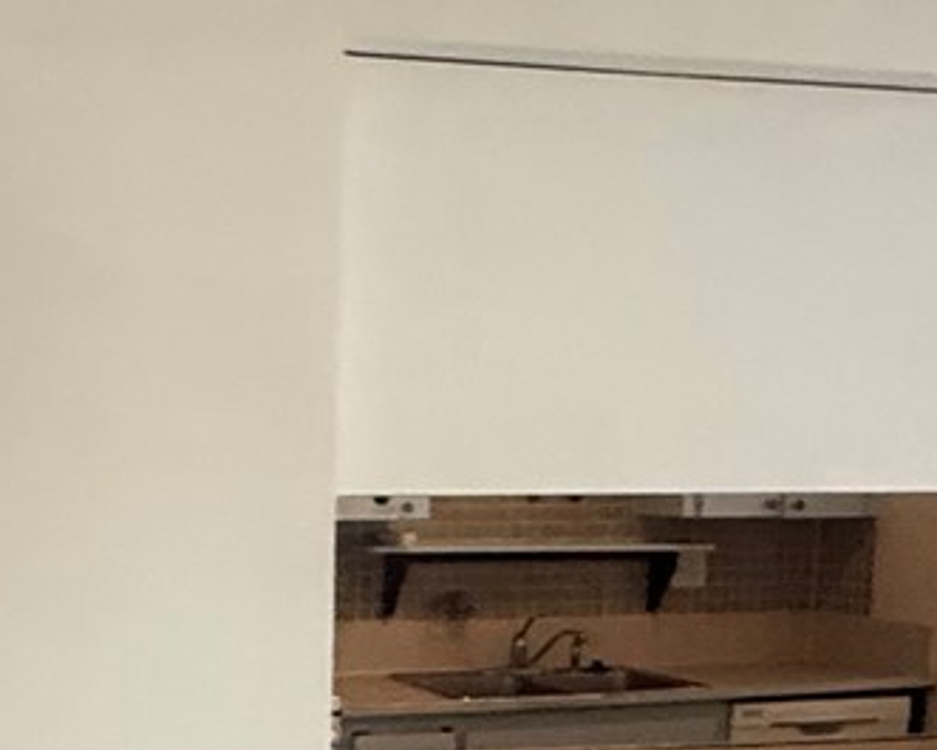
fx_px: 1831
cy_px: 906
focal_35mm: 66
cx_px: 192
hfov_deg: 28.1
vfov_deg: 21.5
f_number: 2.2
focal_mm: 2.22
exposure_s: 1/60
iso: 500
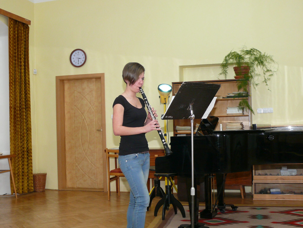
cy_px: 114
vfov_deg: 28.6
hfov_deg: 37.5
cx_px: 152
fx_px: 446
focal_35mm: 51
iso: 200
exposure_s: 1/30
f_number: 3.2
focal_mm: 9.2
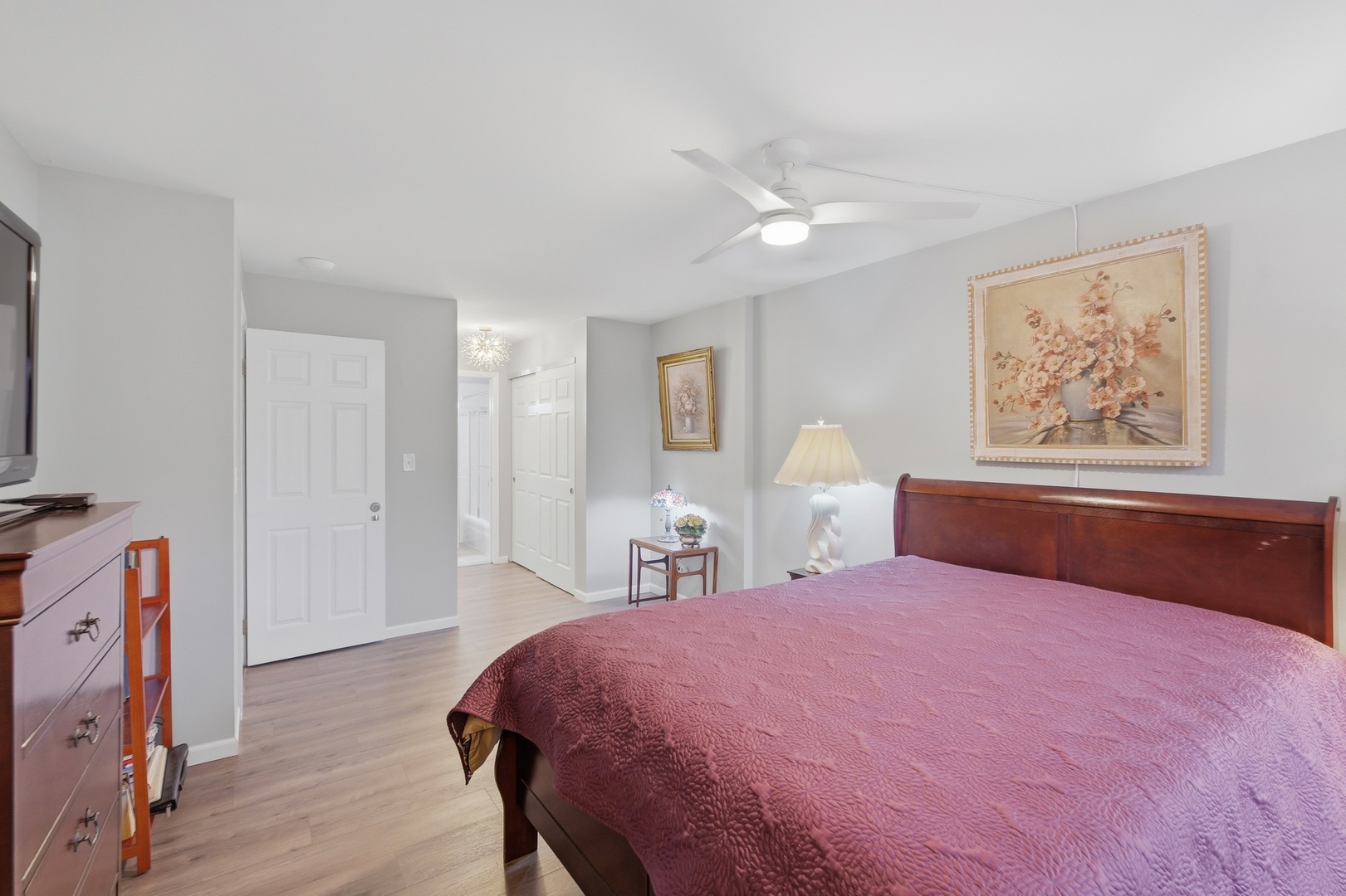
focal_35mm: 15
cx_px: 673
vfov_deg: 77.3
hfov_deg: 100.4
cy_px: 448
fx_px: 561
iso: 800
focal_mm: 10
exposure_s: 1/150
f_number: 7.1
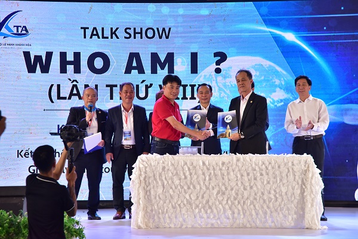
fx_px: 1193
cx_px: 179
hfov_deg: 17.1
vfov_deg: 11.4
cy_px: 120
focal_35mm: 120
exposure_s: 1/160
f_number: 8
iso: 1600
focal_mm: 120
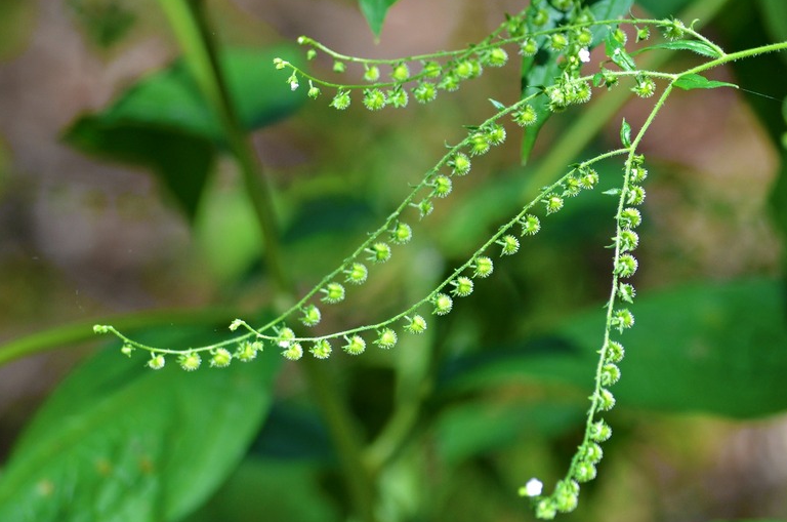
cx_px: 507
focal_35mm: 340
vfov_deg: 4.0
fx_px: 7419
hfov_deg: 6.1
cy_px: 203
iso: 400
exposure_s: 1/500
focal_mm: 170
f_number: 5.6
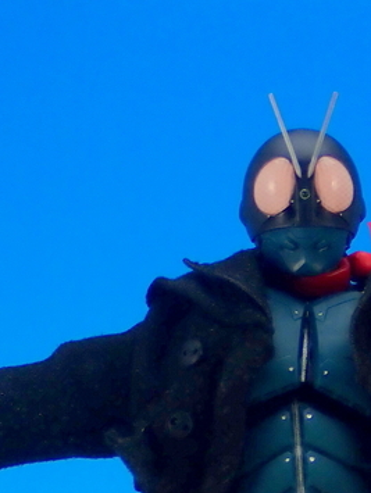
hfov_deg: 7.7
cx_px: 314
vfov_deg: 10.0
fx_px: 2753
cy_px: 710
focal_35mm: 193
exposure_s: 1/30
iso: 100
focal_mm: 11.88
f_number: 3.8
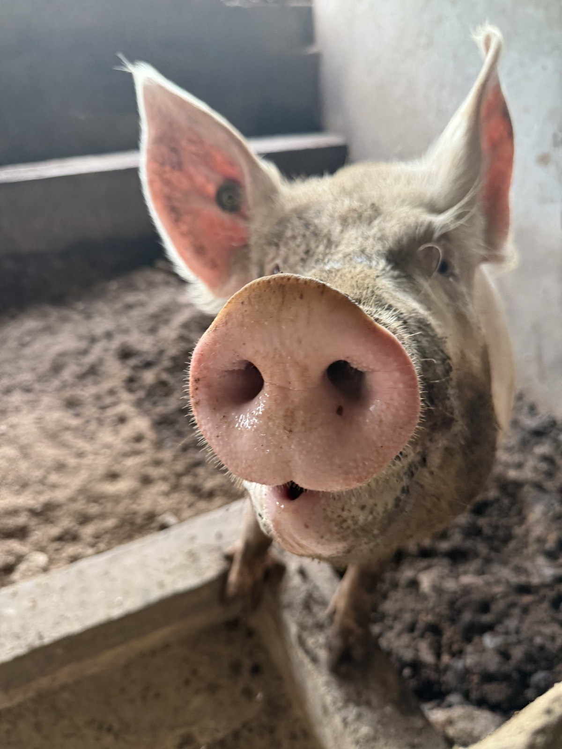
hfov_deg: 56.8
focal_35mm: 24
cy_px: 374
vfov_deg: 71.6
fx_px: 520
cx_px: 281
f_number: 1.78
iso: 200
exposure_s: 1/90
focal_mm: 6.76
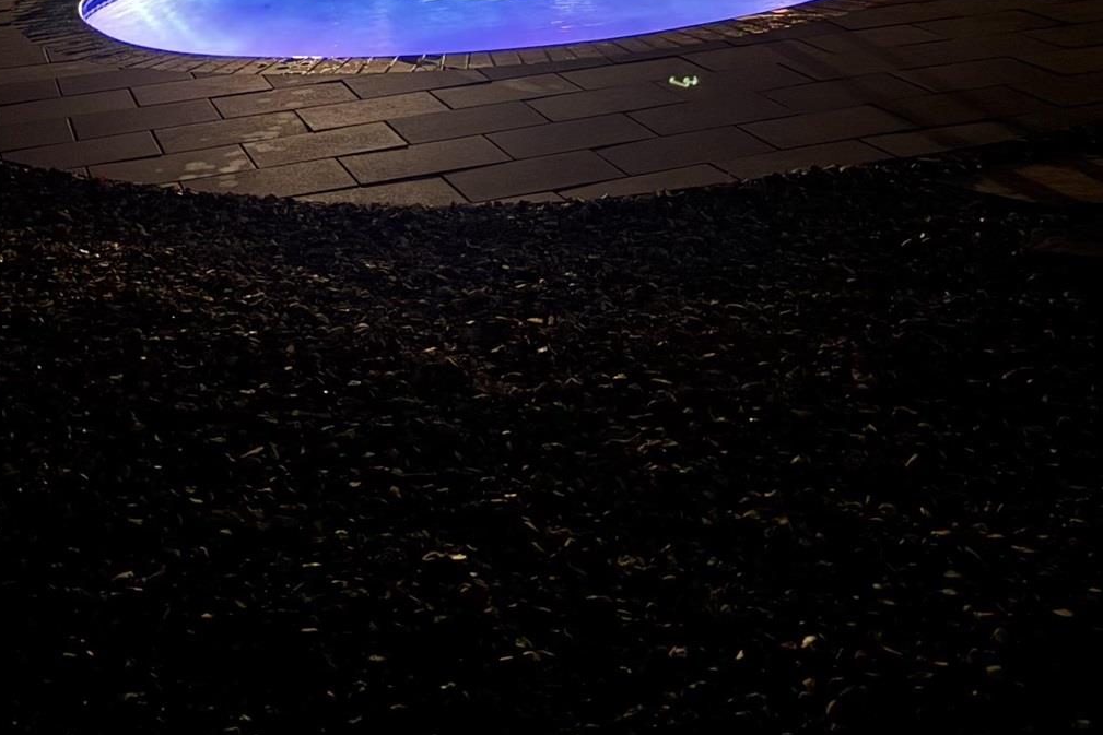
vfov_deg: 22.1
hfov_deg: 35.0
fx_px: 1747
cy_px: -137
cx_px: 492
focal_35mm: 57
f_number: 1.78
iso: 1250
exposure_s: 1/2
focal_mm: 6.76
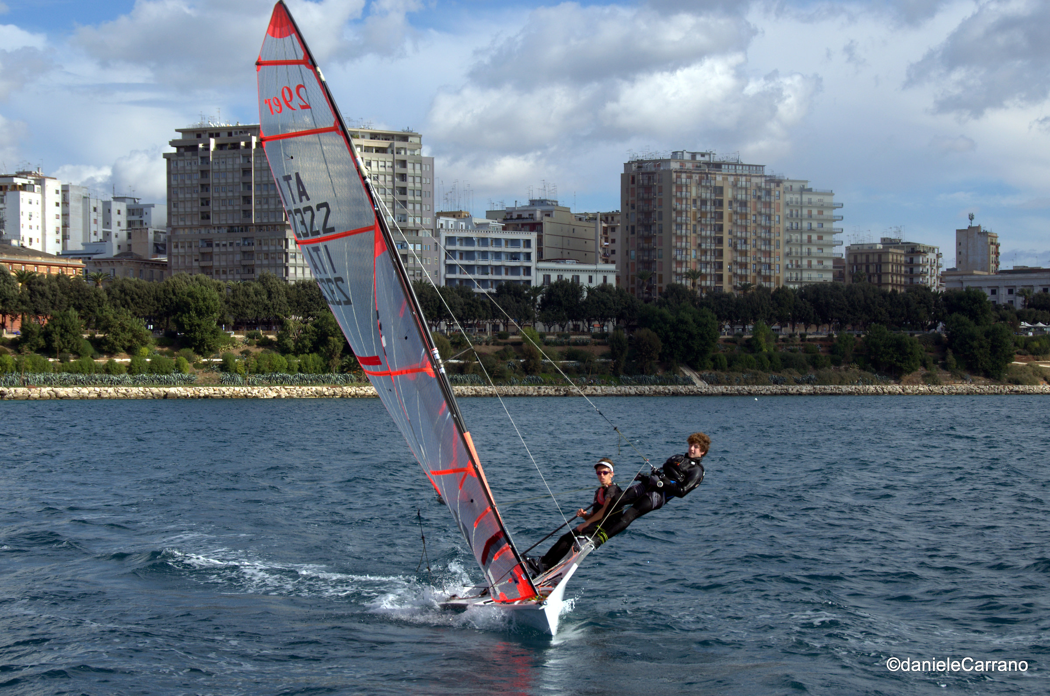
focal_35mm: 75
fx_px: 2183
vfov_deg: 18.1
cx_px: 525
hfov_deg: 27.0
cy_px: 348
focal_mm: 50
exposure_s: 1/500
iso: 200
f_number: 9
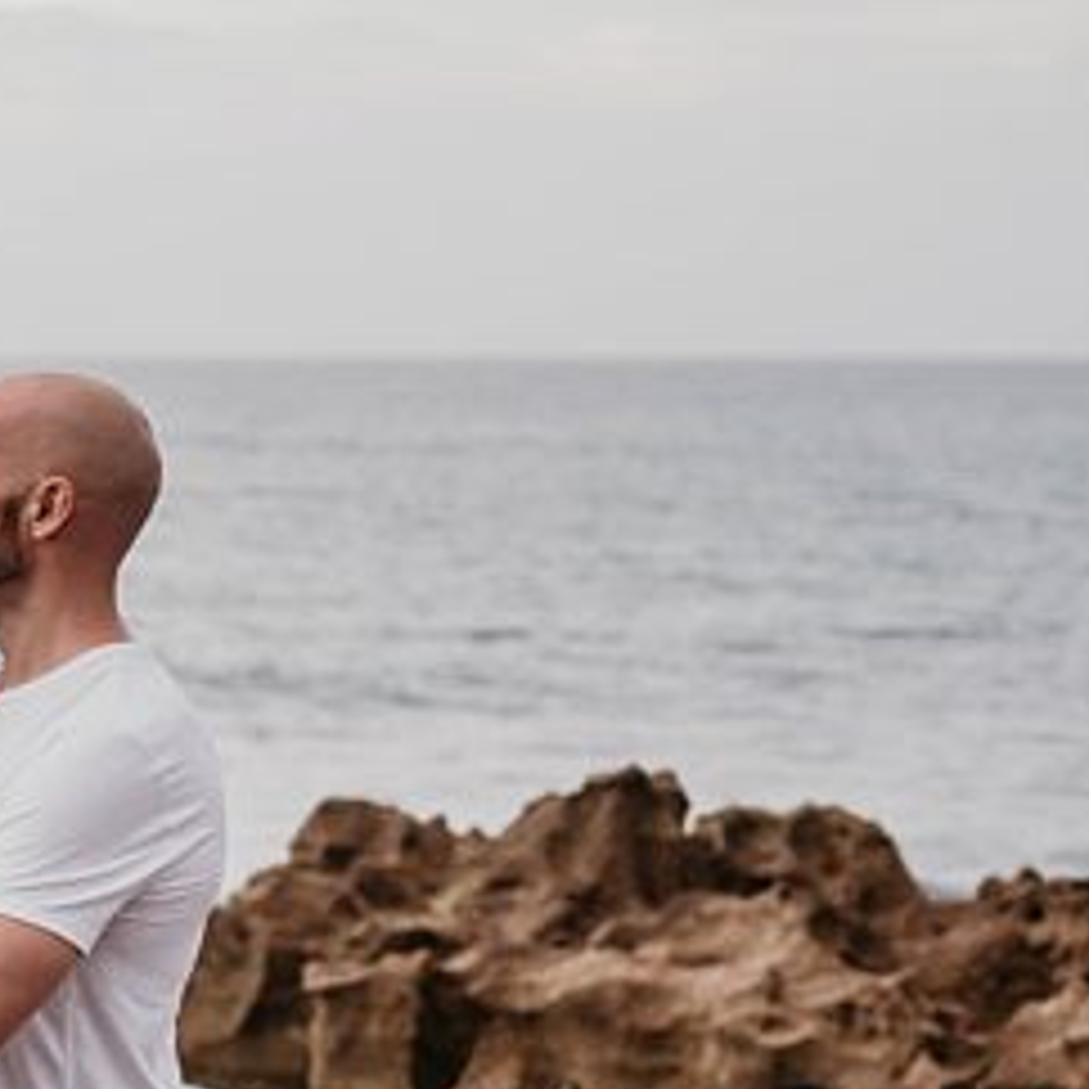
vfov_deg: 13.8
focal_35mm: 126
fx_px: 4485
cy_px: 673
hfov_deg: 13.7
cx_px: 4
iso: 320
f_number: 1.8
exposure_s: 1/320
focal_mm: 35
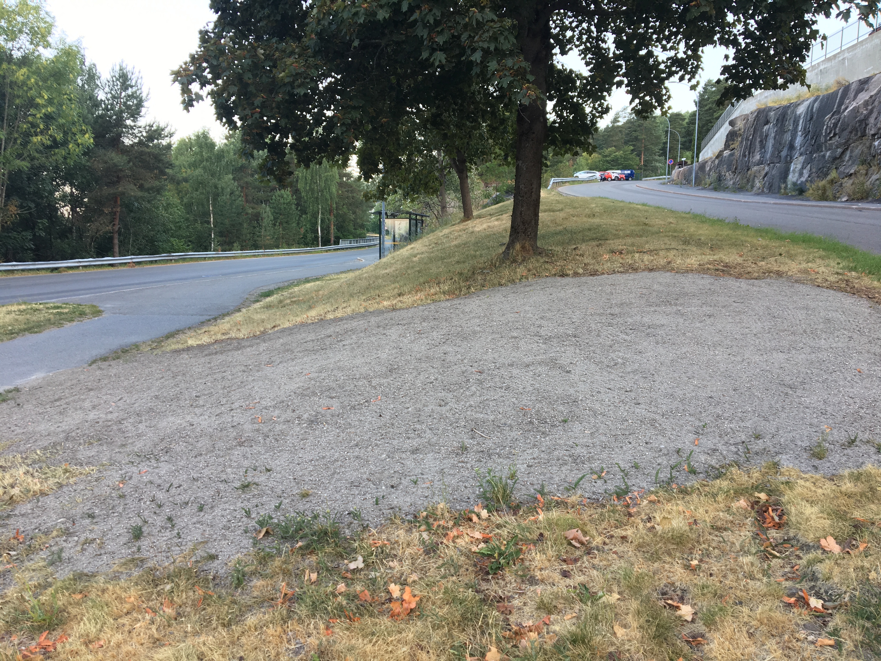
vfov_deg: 48.2
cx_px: 440
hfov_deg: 61.7
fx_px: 738
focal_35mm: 29
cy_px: 330
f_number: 2.2
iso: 25
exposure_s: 1/50
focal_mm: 4.15
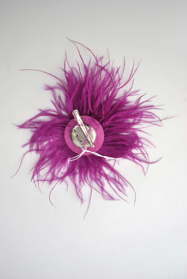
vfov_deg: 57.2
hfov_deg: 40.1
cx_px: 94
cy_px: 140
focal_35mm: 33
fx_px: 256
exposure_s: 1/500
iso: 125
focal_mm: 22
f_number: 4
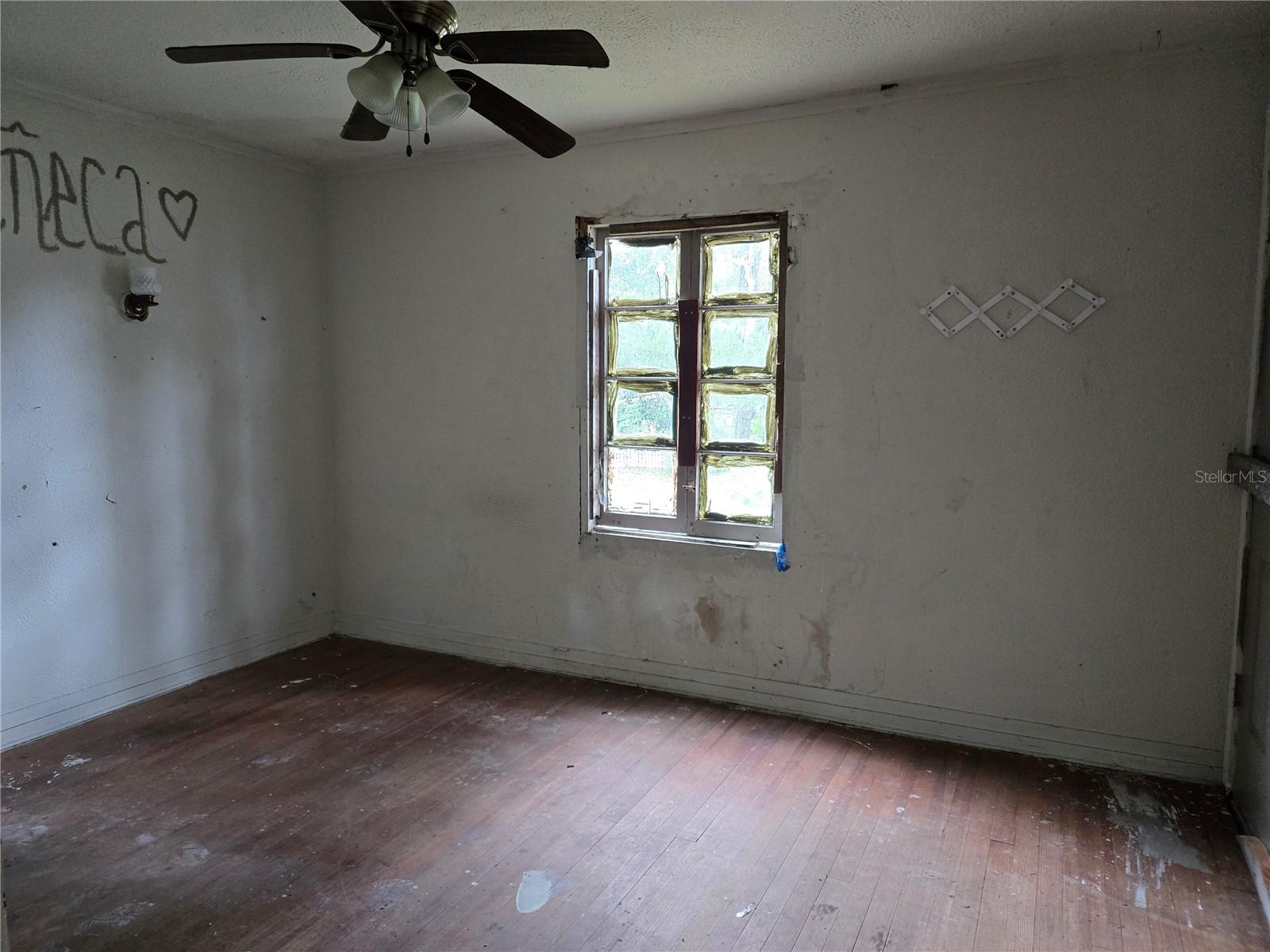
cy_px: 476
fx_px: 844
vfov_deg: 58.9
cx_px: 635
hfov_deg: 73.9
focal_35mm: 23
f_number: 1.8
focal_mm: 5.4
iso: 800
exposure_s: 1/120
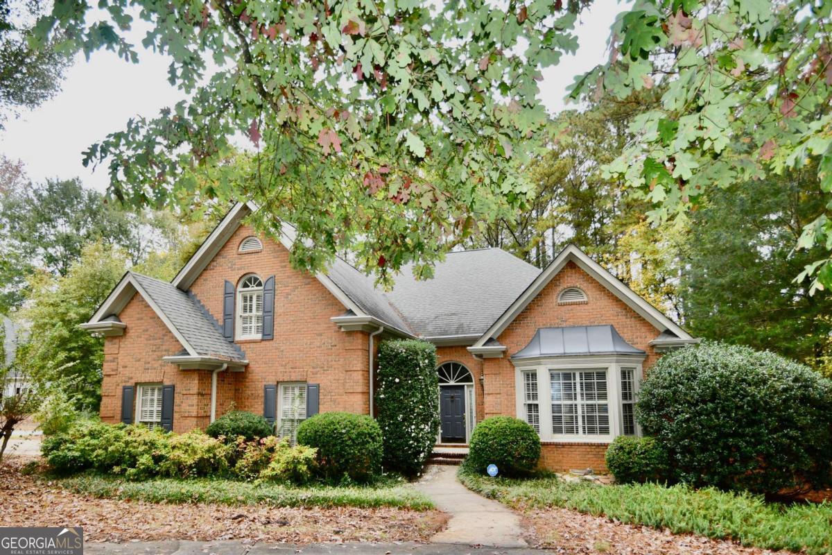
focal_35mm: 15
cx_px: 416
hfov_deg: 100.4
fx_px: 347
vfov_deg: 77.3
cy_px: 278
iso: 180
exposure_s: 1/250
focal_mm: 10
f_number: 3.5
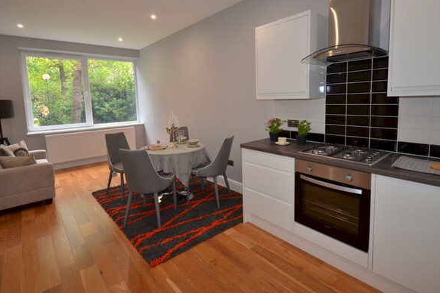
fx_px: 220
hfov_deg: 90.0
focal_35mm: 18
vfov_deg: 67.0
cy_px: 125
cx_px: 226
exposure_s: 1/60
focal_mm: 10
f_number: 4
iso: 800
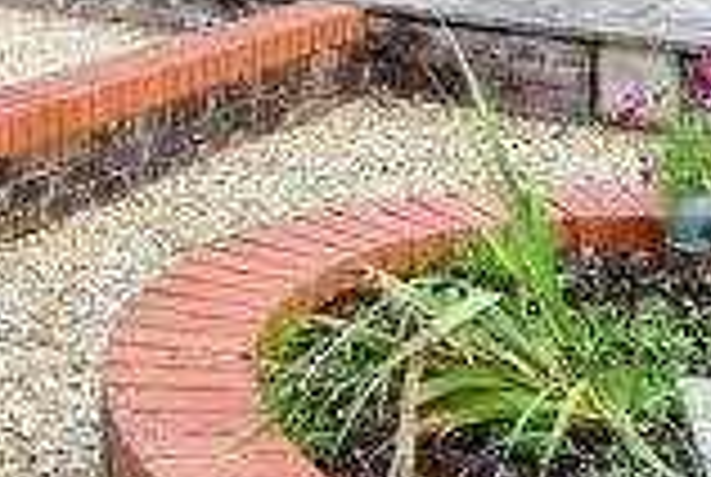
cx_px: -76
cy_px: -398
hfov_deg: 20.0
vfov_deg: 12.8
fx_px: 1919
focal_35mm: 97
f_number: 8
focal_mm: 10
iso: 400
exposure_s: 1/160
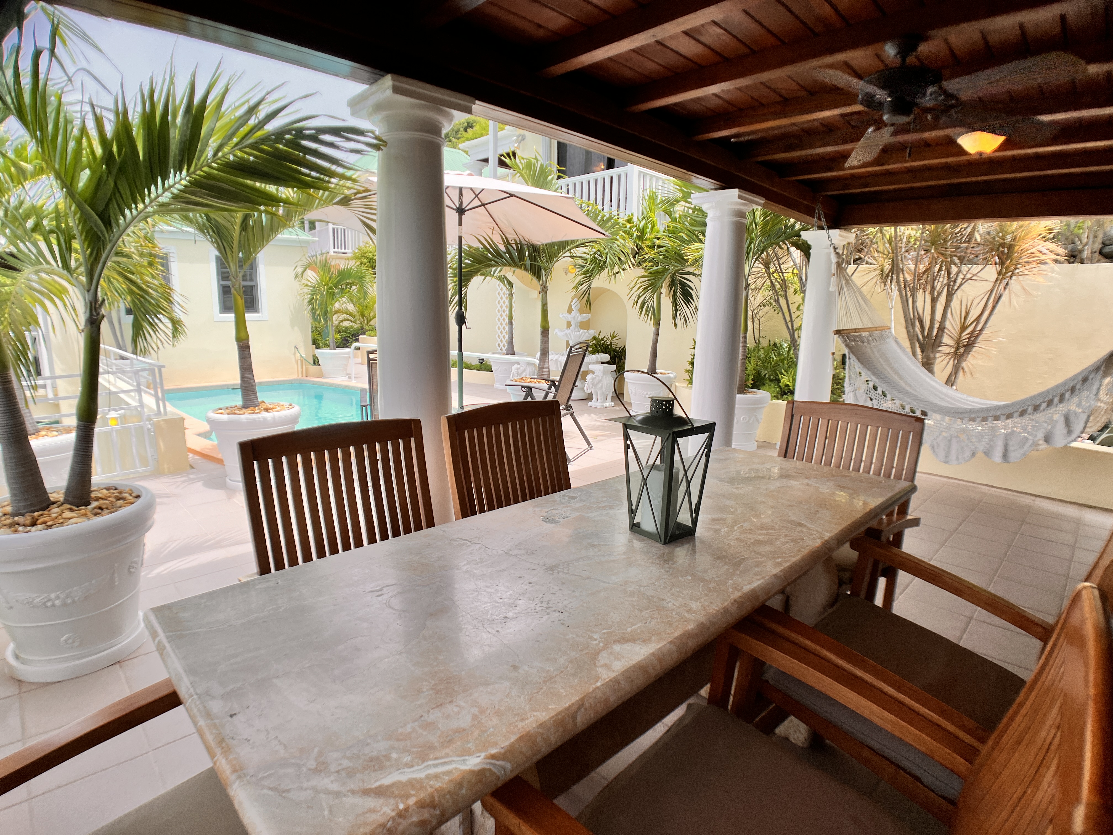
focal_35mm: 26
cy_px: 418
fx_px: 836
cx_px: 556
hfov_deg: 67.3
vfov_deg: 53.1
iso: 50
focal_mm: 5.1
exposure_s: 1/1325
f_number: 1.6
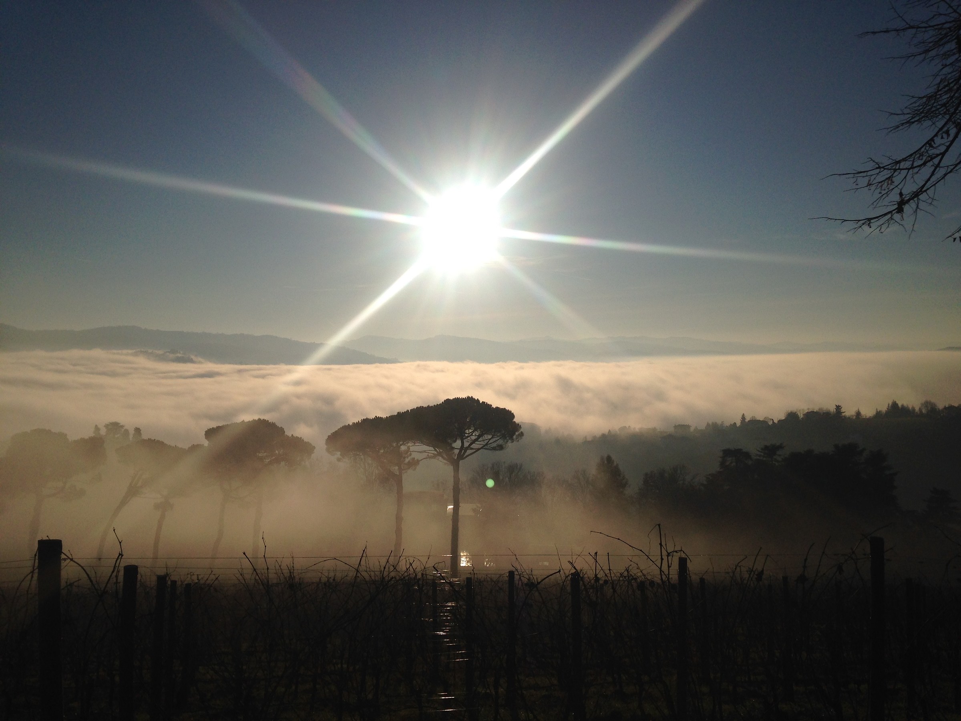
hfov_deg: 55.4
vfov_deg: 42.9
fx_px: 916
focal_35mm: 33
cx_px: 480
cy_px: 360
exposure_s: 1/13699
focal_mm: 4.12
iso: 50
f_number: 2.4
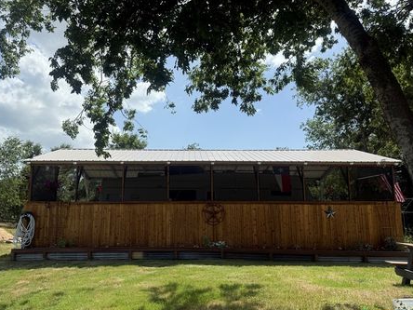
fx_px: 322
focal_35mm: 27
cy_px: 157
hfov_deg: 65.3
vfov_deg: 51.4
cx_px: 193
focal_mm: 6.76
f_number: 1.78
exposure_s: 1/5319
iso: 80
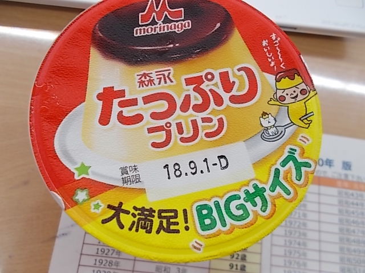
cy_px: 136
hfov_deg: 67.3
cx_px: 182
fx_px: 274
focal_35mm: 26
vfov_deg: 53.1
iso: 80
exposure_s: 1/50
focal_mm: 4.6
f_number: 3.2
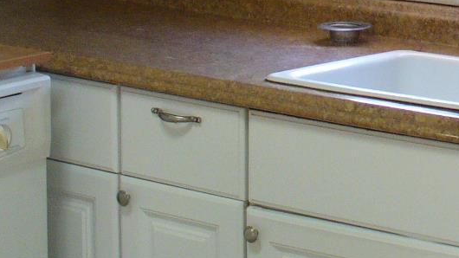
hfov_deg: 17.9
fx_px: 1387
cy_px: -84
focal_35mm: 114
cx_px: 537
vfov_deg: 10.4
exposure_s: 1/25
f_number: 2.8
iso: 200
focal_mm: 6.1
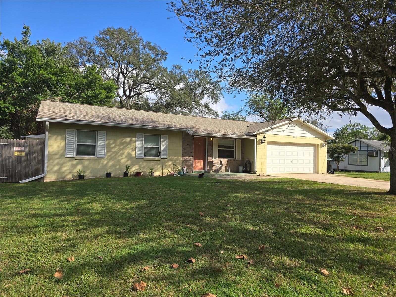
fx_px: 263
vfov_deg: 58.9
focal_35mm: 23
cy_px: 148
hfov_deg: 73.9
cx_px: 198
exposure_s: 1/604
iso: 12
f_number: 1.7
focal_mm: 6.3
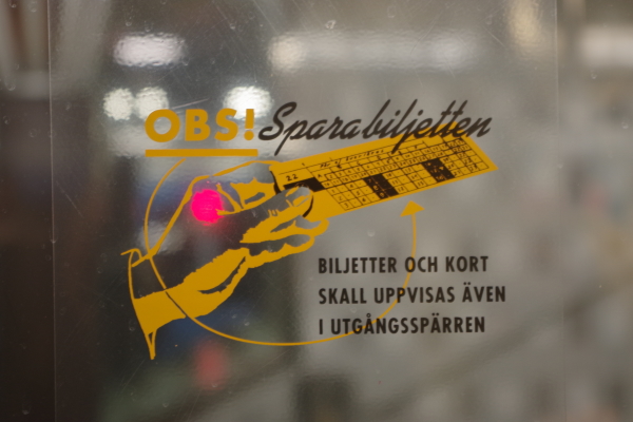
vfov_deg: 16.7
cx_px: 316
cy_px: 211
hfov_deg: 24.8
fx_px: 1442
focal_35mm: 82
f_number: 5.6
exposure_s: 1/30
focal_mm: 55
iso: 800
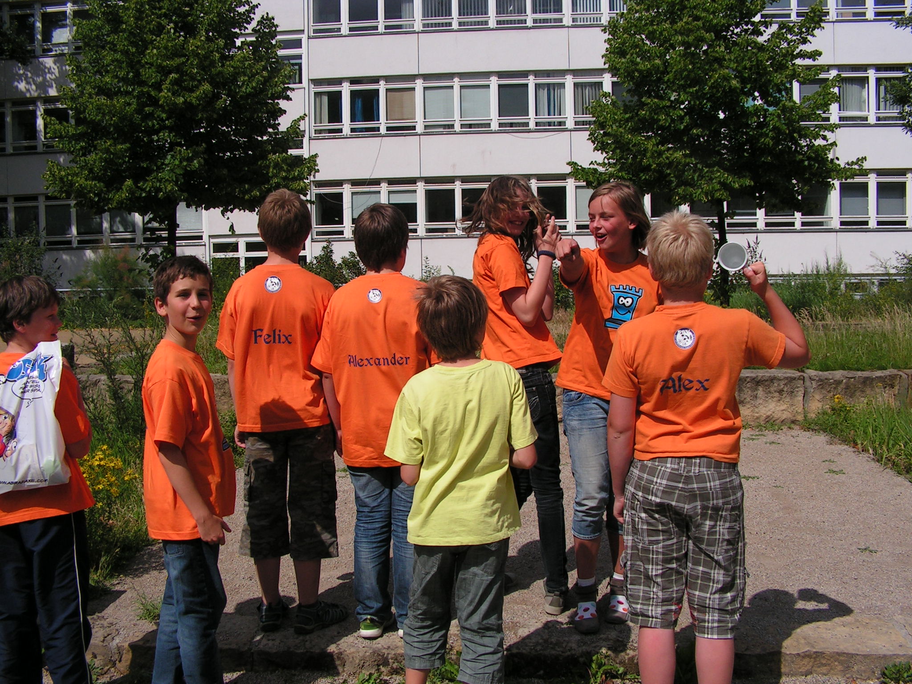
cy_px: 342
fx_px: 948
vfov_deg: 39.7
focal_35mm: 36
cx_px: 456
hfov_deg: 51.4
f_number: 4.8
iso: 64
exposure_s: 1/1250
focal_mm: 6
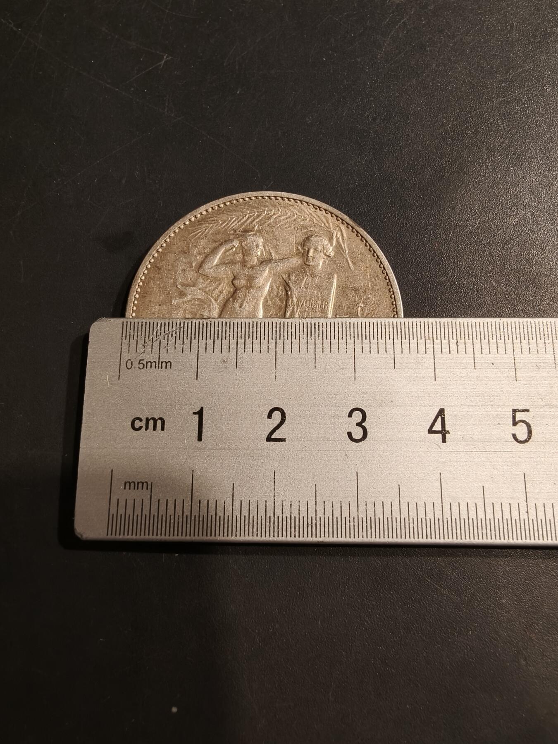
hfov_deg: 58.9
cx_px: 279
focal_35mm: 23
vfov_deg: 73.9
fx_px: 494
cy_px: 372
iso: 100
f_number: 2
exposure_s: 1/100
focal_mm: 2.32
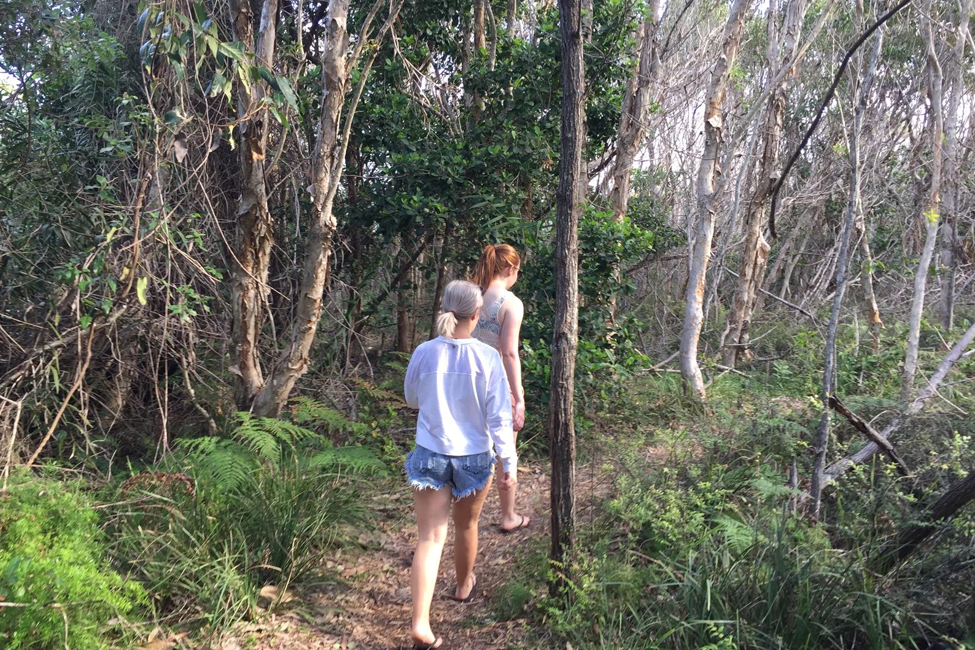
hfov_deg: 60.3
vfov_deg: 42.3
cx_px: 480
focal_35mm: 31
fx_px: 840
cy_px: 339
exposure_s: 1/100
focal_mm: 4.15
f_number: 2.2
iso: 50
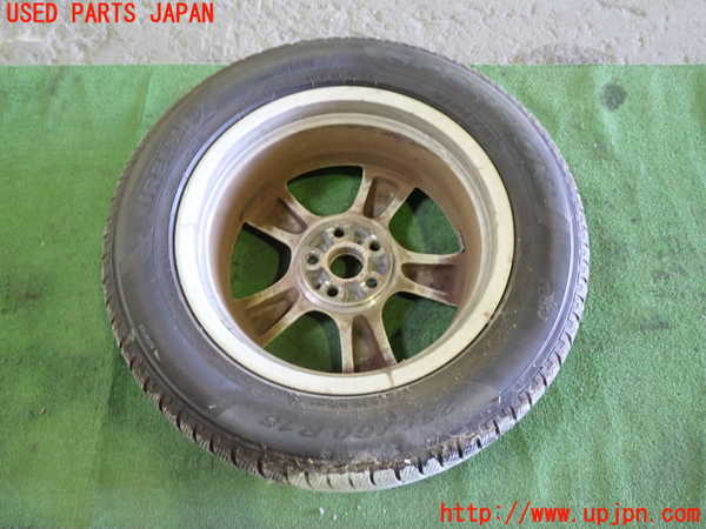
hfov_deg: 60.0
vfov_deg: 46.8
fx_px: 612
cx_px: 353
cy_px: 264
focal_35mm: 30
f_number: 2.3
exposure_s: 1/30
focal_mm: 5.4
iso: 800
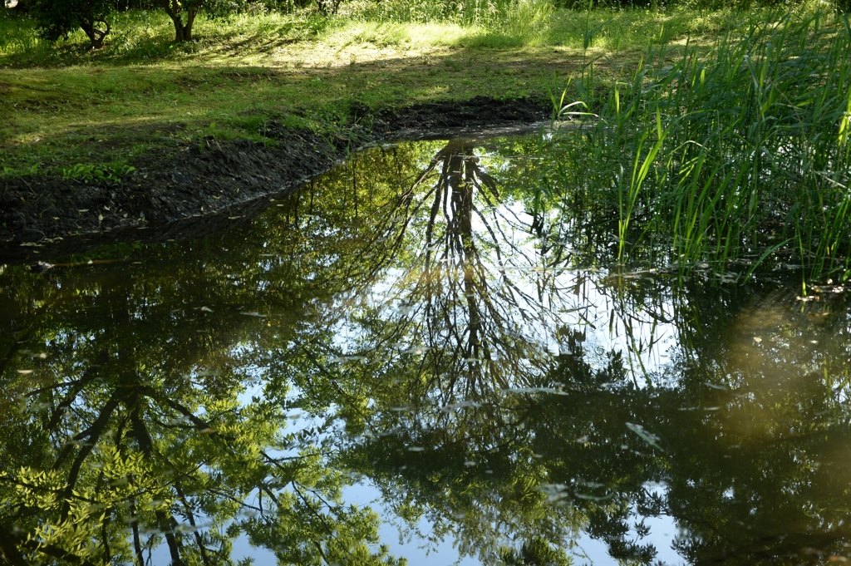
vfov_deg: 26.9
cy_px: 283
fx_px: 1181
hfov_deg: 39.6
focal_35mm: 50
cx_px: 426
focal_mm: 50
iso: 200
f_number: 6.3
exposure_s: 1/160
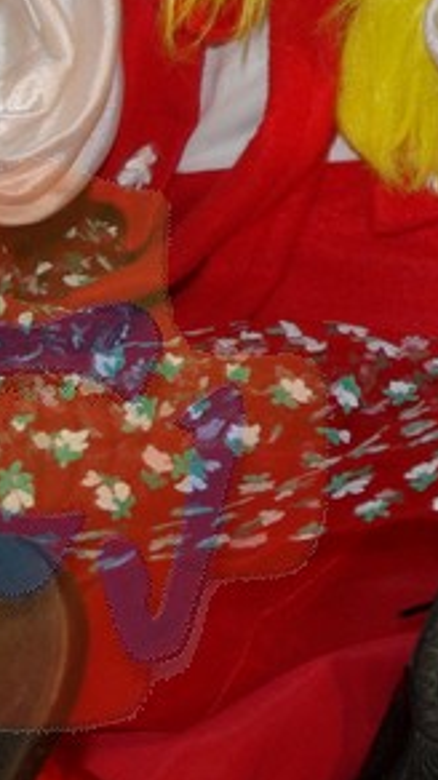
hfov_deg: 4.5
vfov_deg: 8.1
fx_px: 5416
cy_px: -202
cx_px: 1301
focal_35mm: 262
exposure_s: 1/60
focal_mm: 38
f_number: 6.7
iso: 400
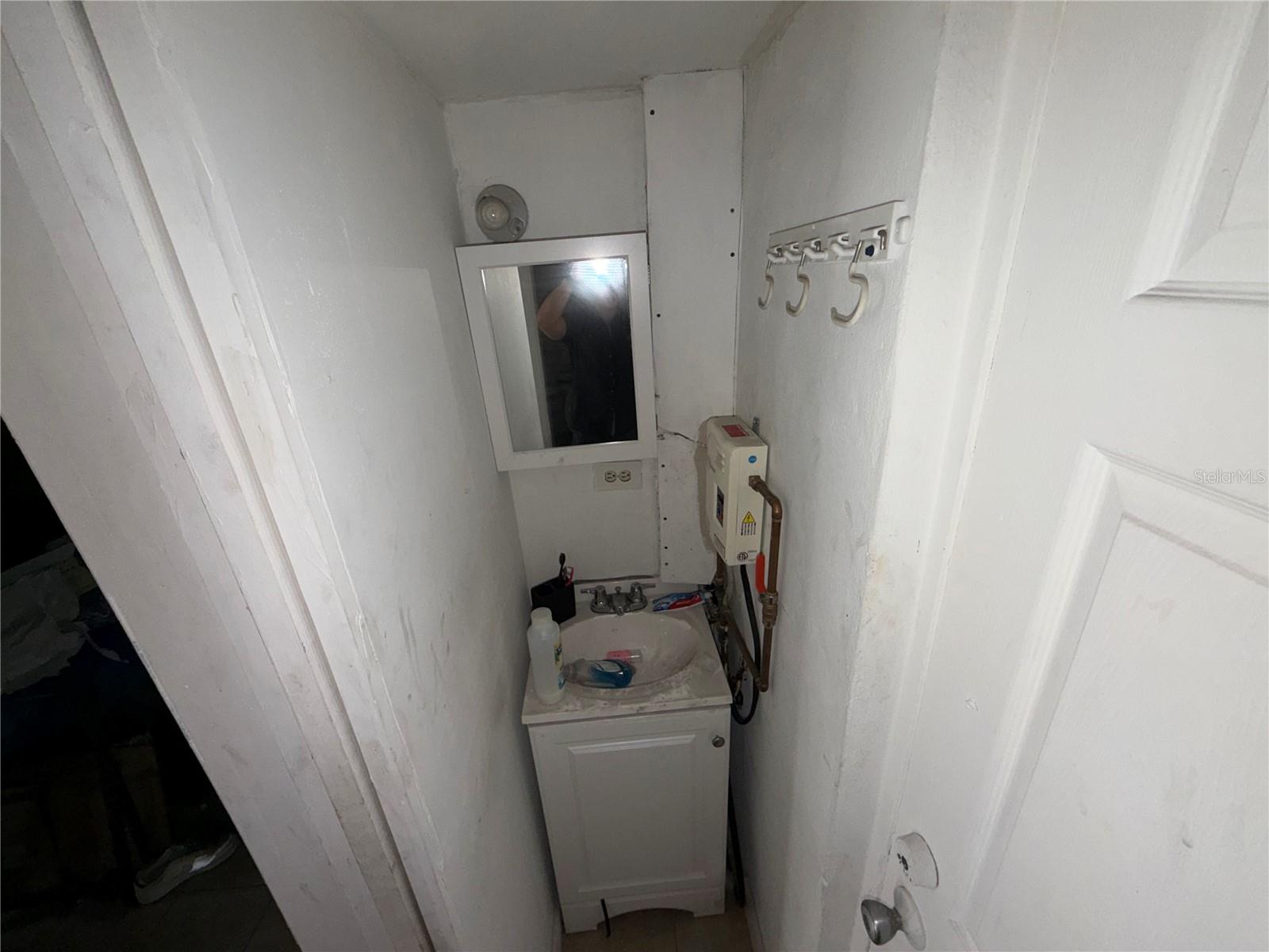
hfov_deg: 102.1
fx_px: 513
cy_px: 476
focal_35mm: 14
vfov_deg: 85.7
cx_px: 634
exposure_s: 1/78
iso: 40
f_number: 2.2
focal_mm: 2.22
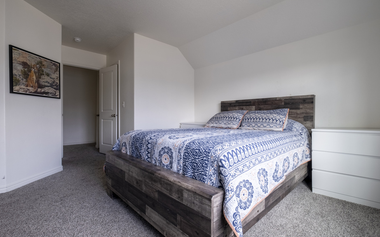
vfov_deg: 71.2
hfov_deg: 97.8
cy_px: 118
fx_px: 166
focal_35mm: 16
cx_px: 199
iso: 500
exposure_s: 1/80
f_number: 7.1
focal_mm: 10
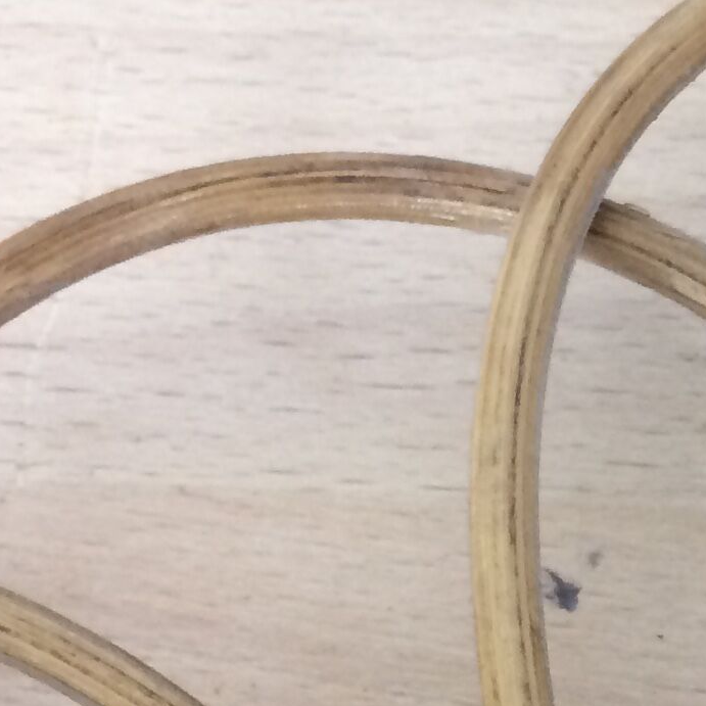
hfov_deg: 13.3
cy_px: 972
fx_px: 2792
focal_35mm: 121
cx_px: 1167
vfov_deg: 13.8
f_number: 2.2
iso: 125
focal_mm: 4.15
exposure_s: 1/33
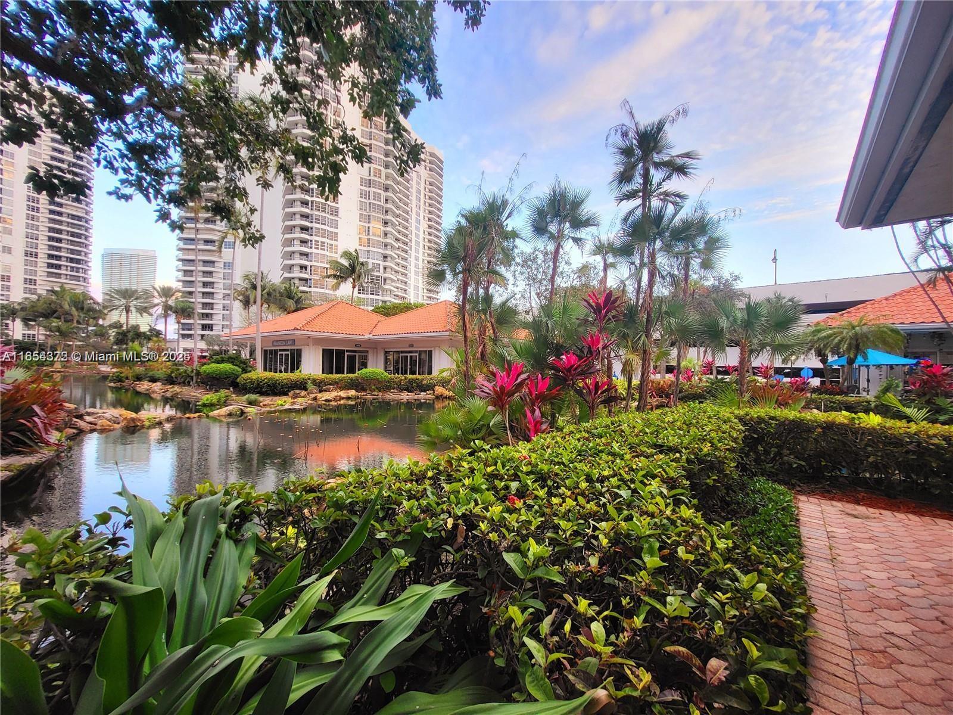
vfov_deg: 89.9
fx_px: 358
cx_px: 476
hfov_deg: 106.2
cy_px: 358
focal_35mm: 13
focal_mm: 1.74
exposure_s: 1/60.2
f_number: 2.2
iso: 50
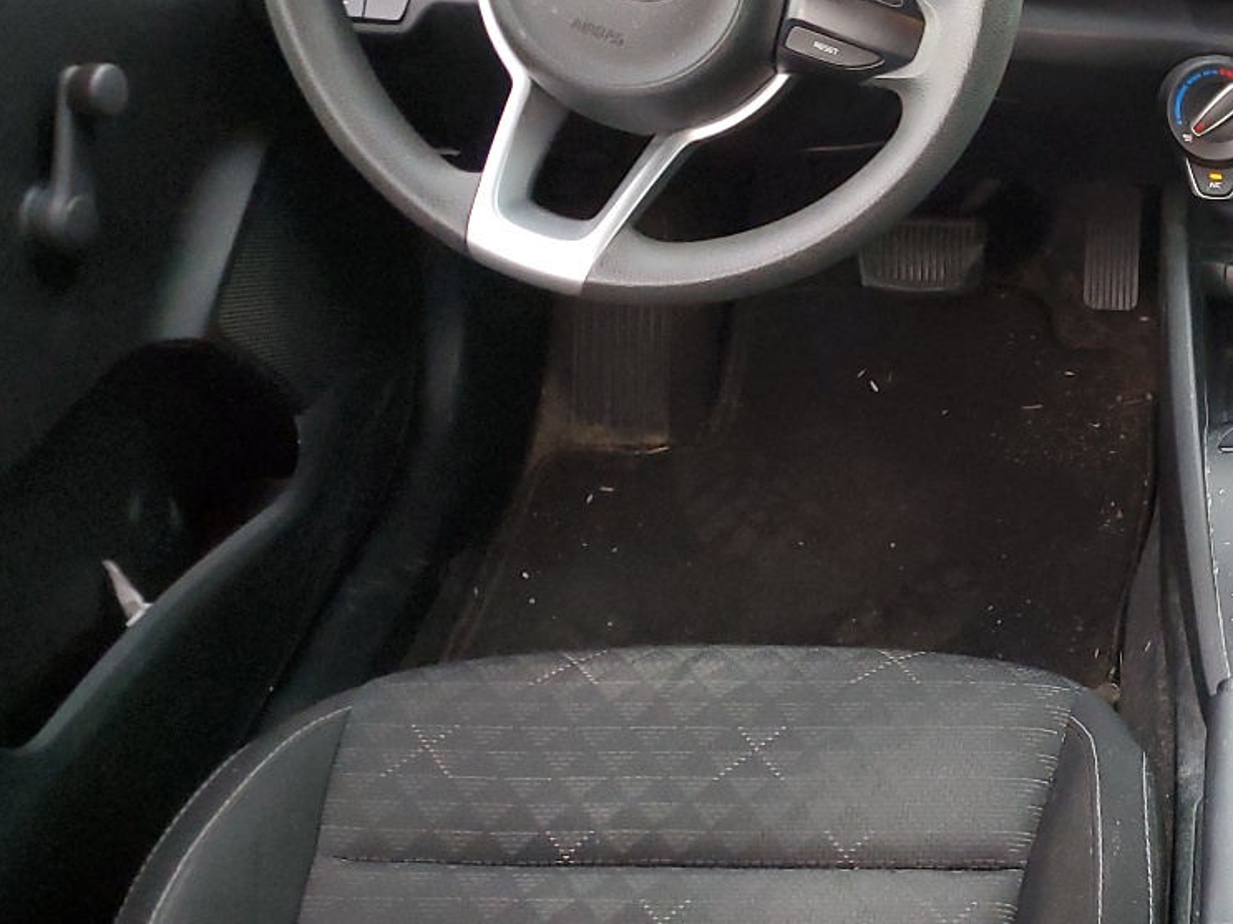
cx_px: 1323
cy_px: 380
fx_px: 1994
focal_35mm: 56
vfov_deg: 26.1
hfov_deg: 31.0
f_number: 1.5
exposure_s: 1/60.2
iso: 213
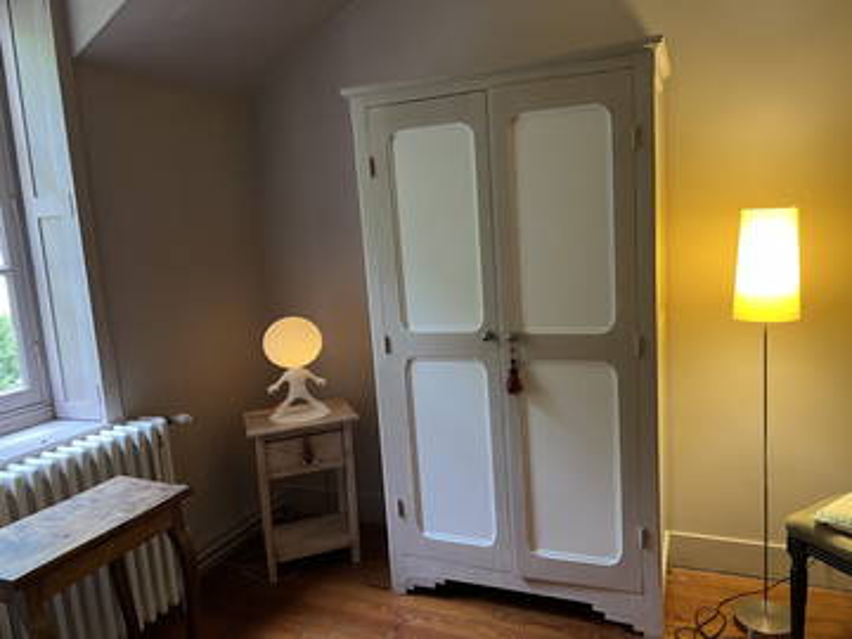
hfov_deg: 67.3
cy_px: 320
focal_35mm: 26
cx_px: 426
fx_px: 640
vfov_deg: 53.1
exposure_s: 1/60
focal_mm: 5.7
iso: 160
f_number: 1.5
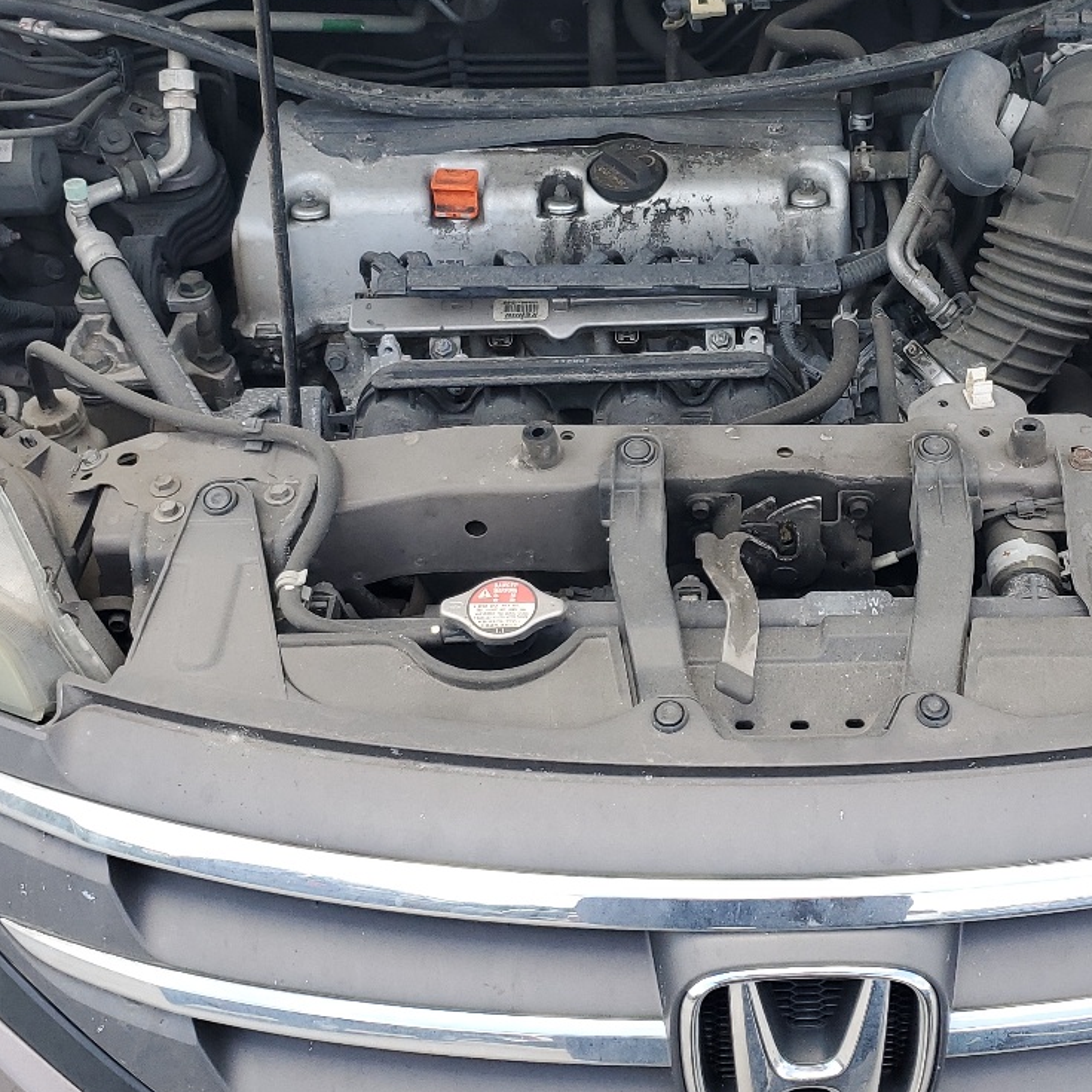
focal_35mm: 50
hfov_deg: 33.6
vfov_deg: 34.0
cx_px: 749
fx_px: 1785
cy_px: 480
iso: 50
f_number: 1.5
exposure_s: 1/476
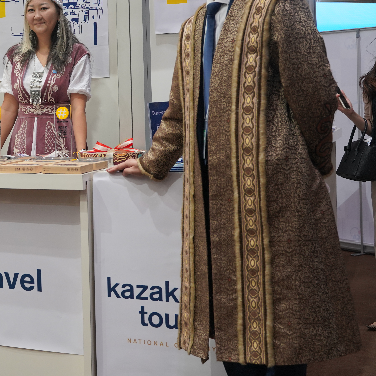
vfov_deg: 23.8
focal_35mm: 72
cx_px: -9
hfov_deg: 22.9
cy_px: 105
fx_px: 885
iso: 500
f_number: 4
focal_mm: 33
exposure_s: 1/160
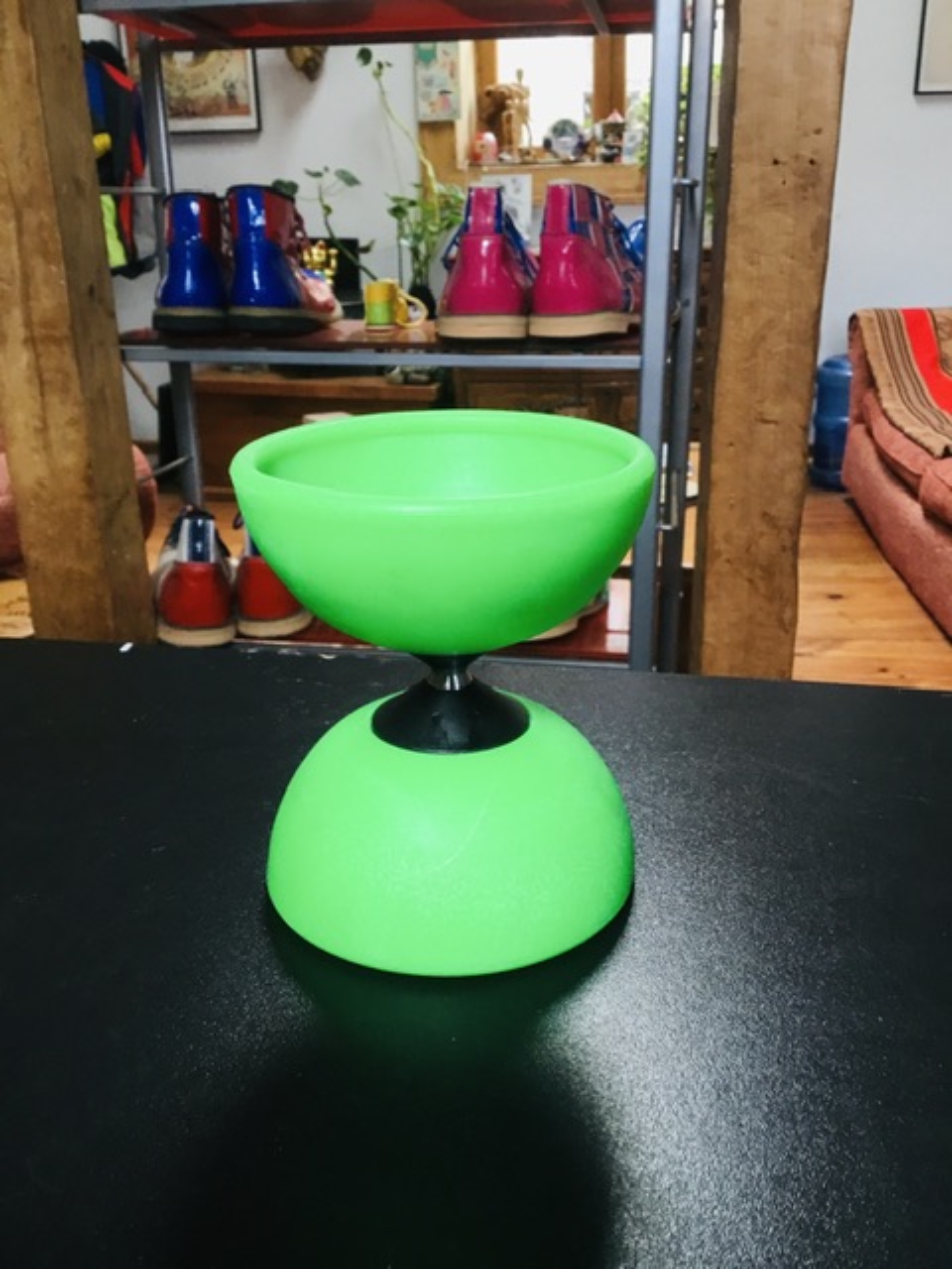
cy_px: 634
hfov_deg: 45.4
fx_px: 1137
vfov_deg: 58.4
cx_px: 476
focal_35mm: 31
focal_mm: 3.3
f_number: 2.4
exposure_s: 1/33
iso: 50
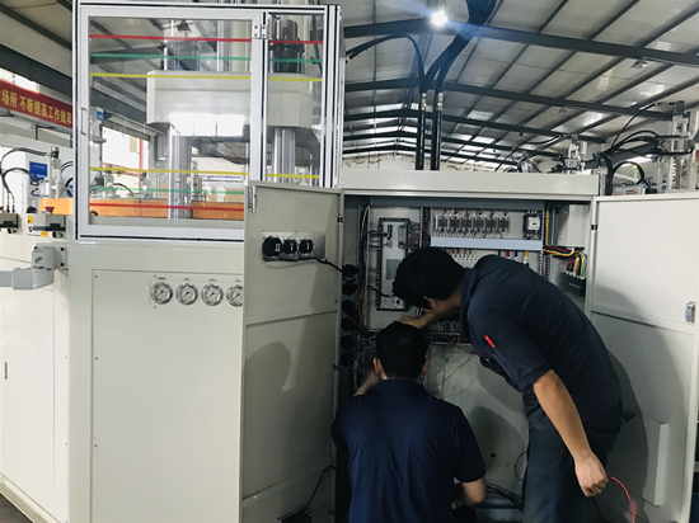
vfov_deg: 49.7
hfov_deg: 63.5
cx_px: 350
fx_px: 565
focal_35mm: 28
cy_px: 262
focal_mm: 3.99
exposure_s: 1/17
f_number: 1.8
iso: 80
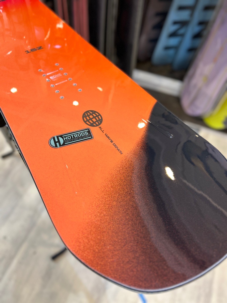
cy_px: 152
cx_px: 114
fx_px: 227
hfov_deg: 53.1
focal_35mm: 26
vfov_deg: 67.3
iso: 160
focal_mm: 5.7
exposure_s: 1/50
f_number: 1.5
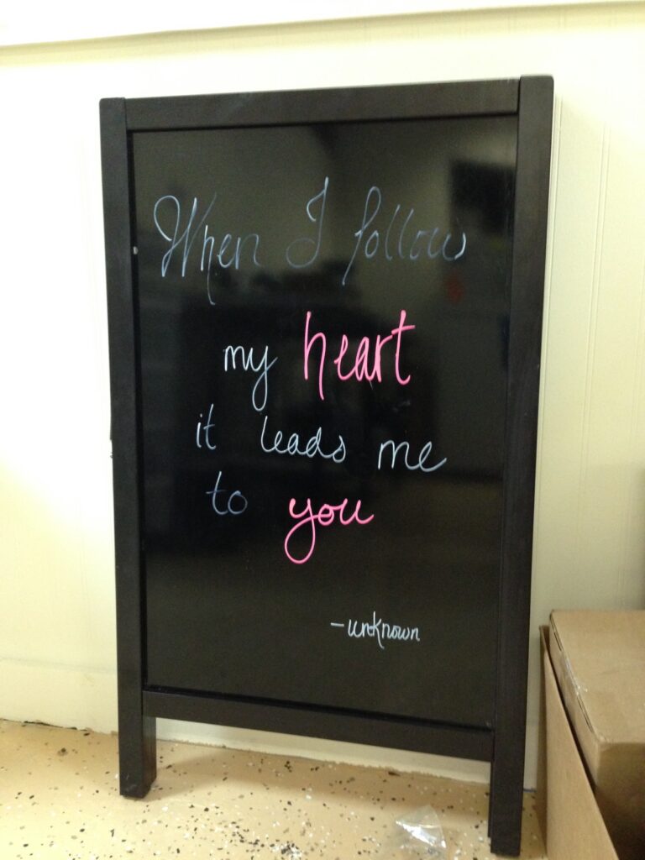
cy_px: 430
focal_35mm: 33
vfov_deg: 55.4
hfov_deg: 42.9
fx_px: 820
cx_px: 322
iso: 320
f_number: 2.4
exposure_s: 1/20
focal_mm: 4.12
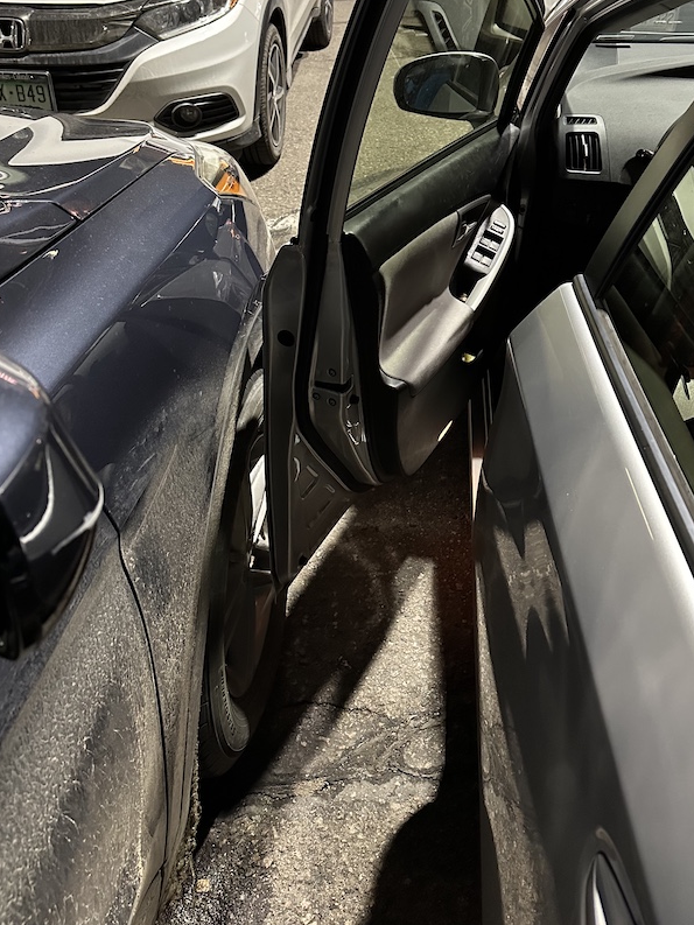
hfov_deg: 45.4
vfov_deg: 57.7
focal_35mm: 31
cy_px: 357
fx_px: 828
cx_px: 381
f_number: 1.78
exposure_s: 1/40
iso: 1000
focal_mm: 6.86
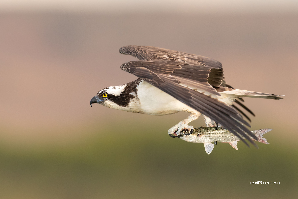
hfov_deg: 4.1
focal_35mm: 500
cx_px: 149
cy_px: 100
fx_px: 4139
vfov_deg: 2.7
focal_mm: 500
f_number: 4
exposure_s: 1/2000
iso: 640
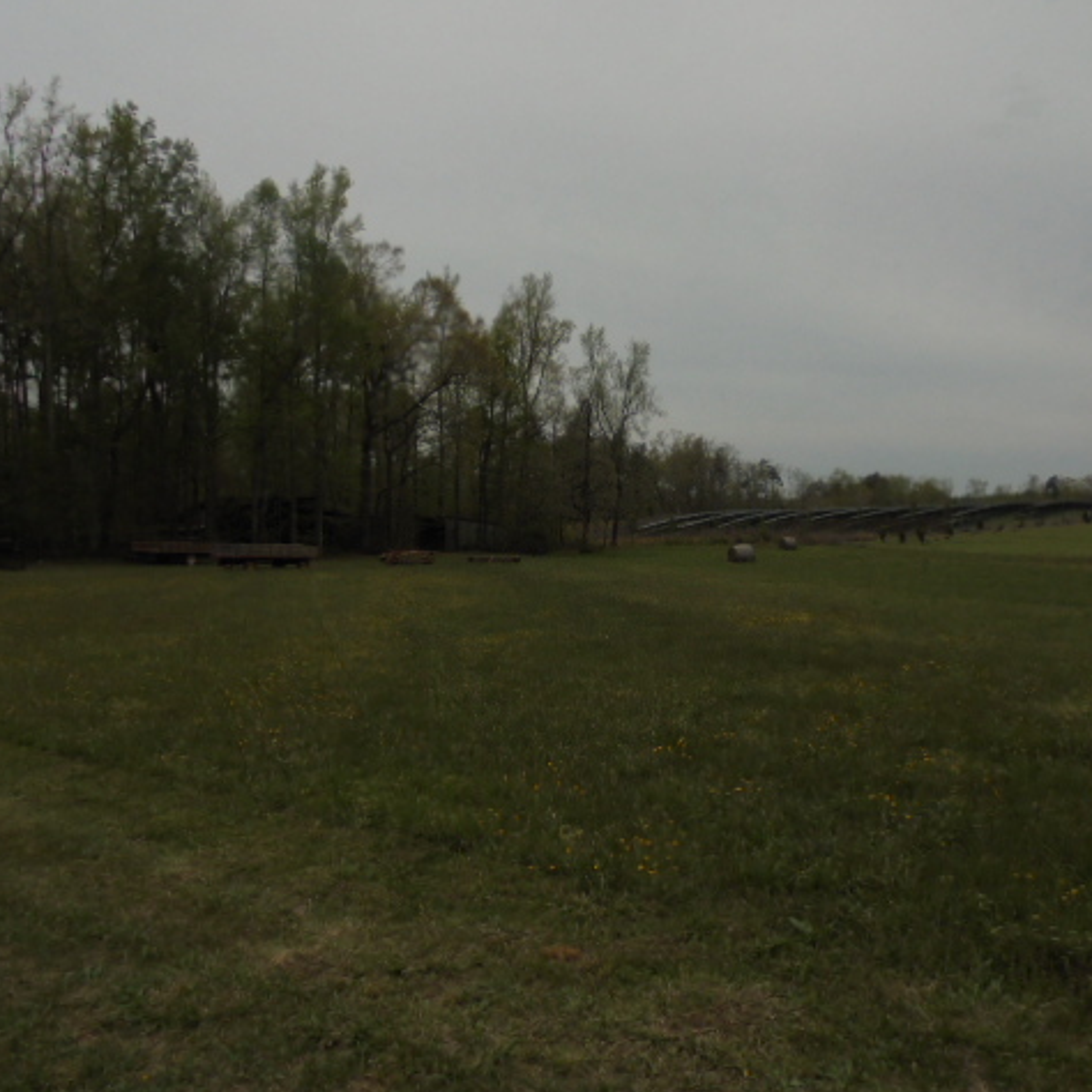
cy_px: 544
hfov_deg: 52.4
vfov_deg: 52.5
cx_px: 599
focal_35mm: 31
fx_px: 1106
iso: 100
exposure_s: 1/400
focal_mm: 4.6
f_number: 11.5
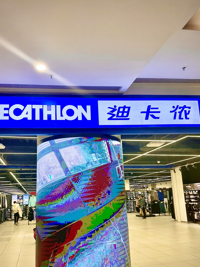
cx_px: 89
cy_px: 153
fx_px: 216
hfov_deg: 49.7
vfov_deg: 63.1
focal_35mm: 28
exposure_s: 1/105
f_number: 1.78
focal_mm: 6.86
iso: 80
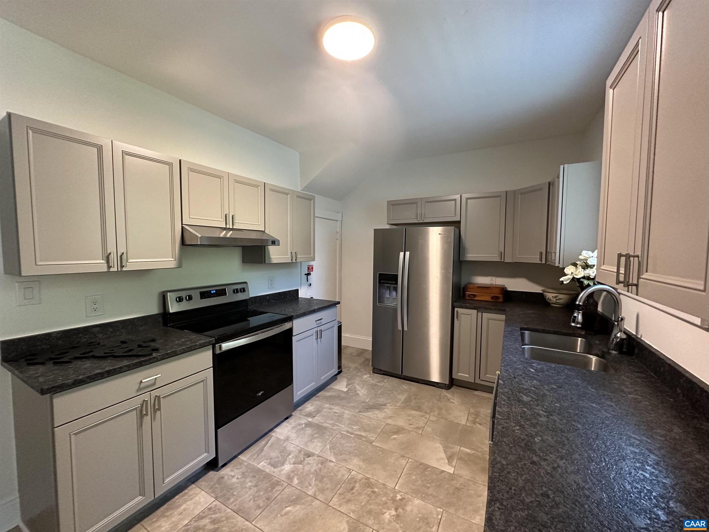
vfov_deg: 85.7
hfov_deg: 102.1
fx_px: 287
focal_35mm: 14
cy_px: 266
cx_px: 354
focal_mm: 2.22
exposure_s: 1/60
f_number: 2.2
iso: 500
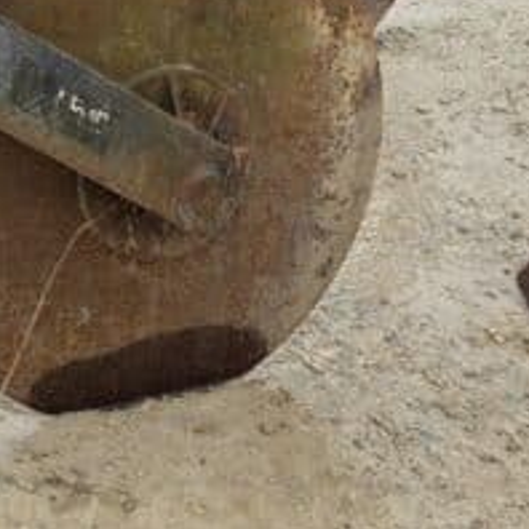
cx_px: -179
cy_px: -262
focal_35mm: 82
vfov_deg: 18.7
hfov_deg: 19.3
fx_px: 1418
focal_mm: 6.3
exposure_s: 1/359
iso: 40
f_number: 1.7
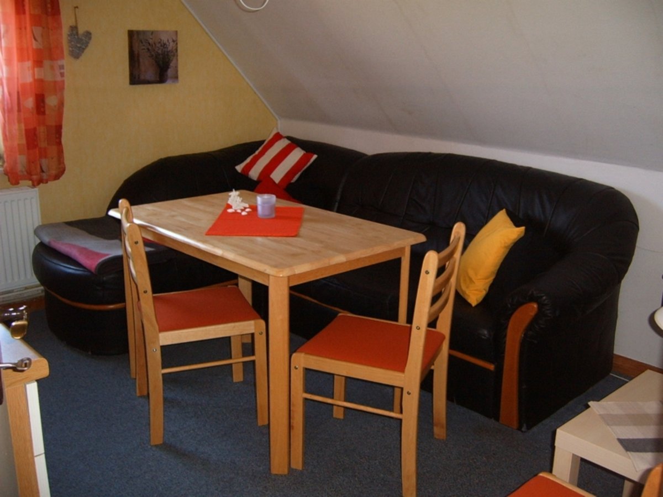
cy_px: 248
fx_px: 709
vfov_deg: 38.7
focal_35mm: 37
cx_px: 332
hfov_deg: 50.1
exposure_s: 1/30
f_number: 2.9
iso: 141
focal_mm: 6.2
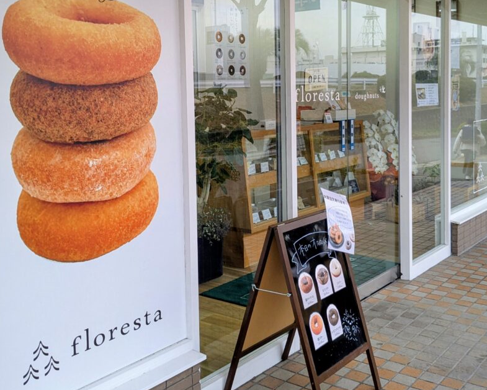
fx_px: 620
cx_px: 273
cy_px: 128
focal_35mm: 43
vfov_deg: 34.6
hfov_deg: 42.8
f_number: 1.73
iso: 48
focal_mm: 4.38
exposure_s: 1/320
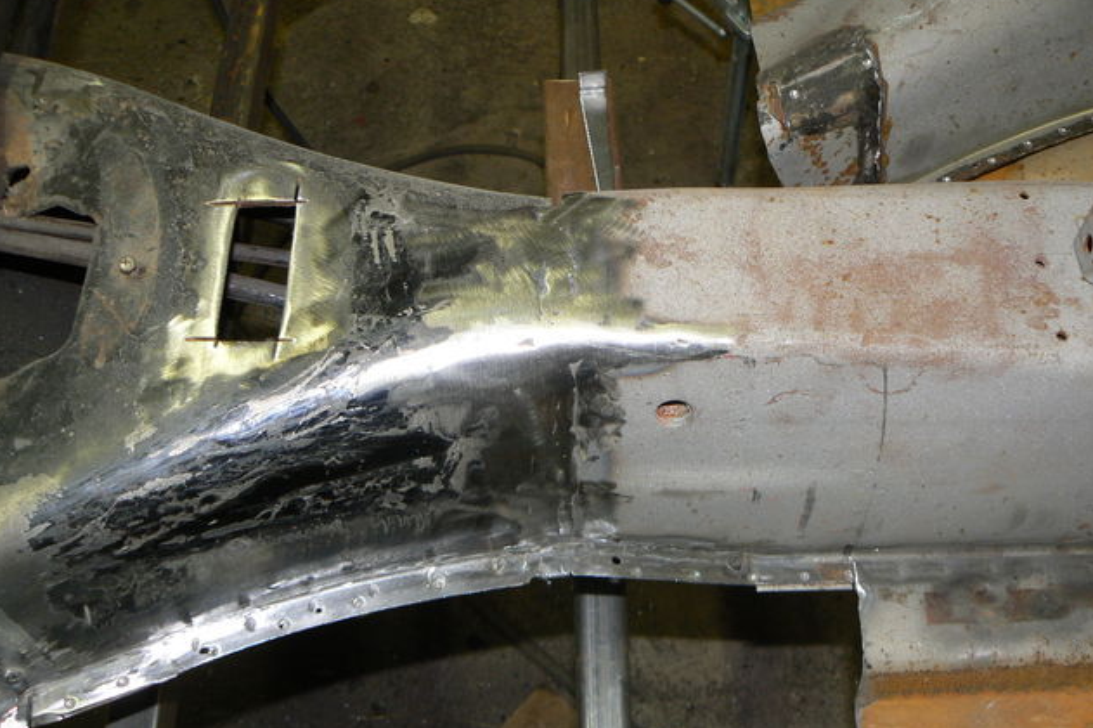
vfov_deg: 35.0
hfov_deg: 50.7
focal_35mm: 38
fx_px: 1153
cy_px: 390
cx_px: 546
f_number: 2.8
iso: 100
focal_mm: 6
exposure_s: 1/30
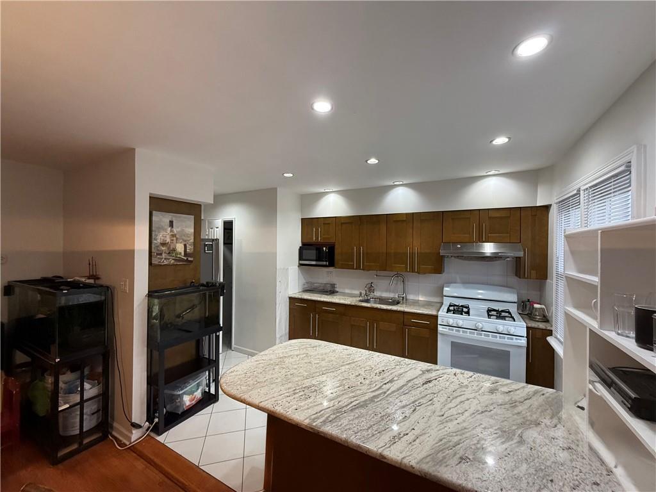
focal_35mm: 14
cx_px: 328
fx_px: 265
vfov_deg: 85.7
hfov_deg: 102.1
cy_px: 246
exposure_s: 1/120
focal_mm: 2.22
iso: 320
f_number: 2.2
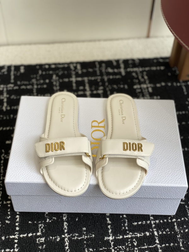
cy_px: 126
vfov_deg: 36.8
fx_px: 379
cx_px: 94
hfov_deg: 28.0
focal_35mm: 52
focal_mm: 6
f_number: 2
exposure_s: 1/168
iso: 20
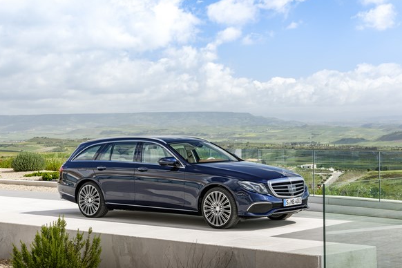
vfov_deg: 19.2
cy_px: 133
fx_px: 793
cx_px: 200
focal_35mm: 71
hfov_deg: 28.5
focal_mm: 70
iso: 100
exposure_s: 1/50
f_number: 8
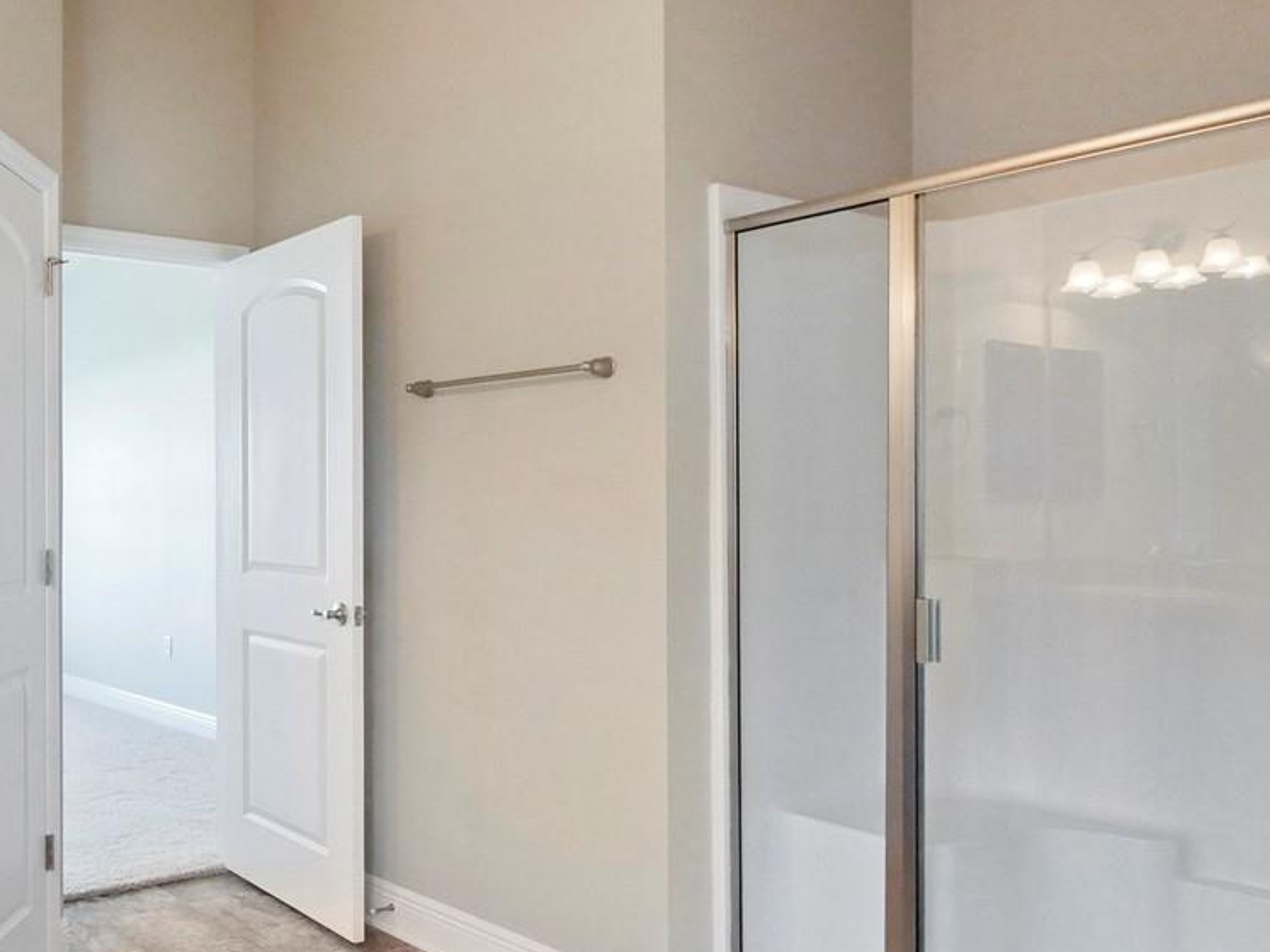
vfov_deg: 46.8
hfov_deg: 53.9
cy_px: 500
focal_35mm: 30
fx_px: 1100
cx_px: 175
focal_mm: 7
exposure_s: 1/60
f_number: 4
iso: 1250
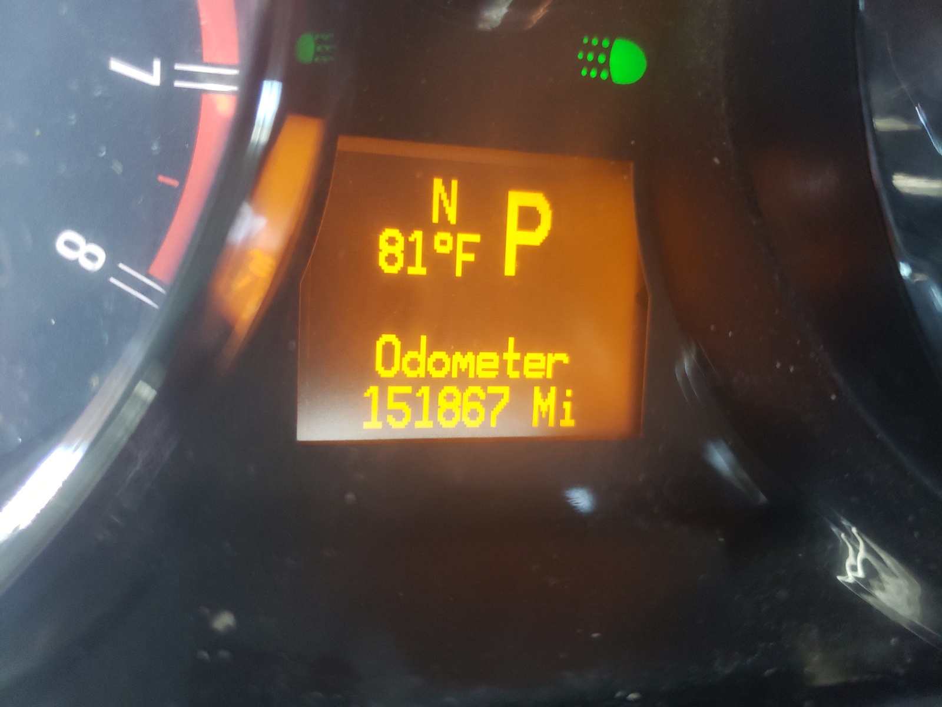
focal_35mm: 26
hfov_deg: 67.3
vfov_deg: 53.1
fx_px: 708
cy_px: 354
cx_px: 471
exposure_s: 1/40
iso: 265
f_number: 1.5
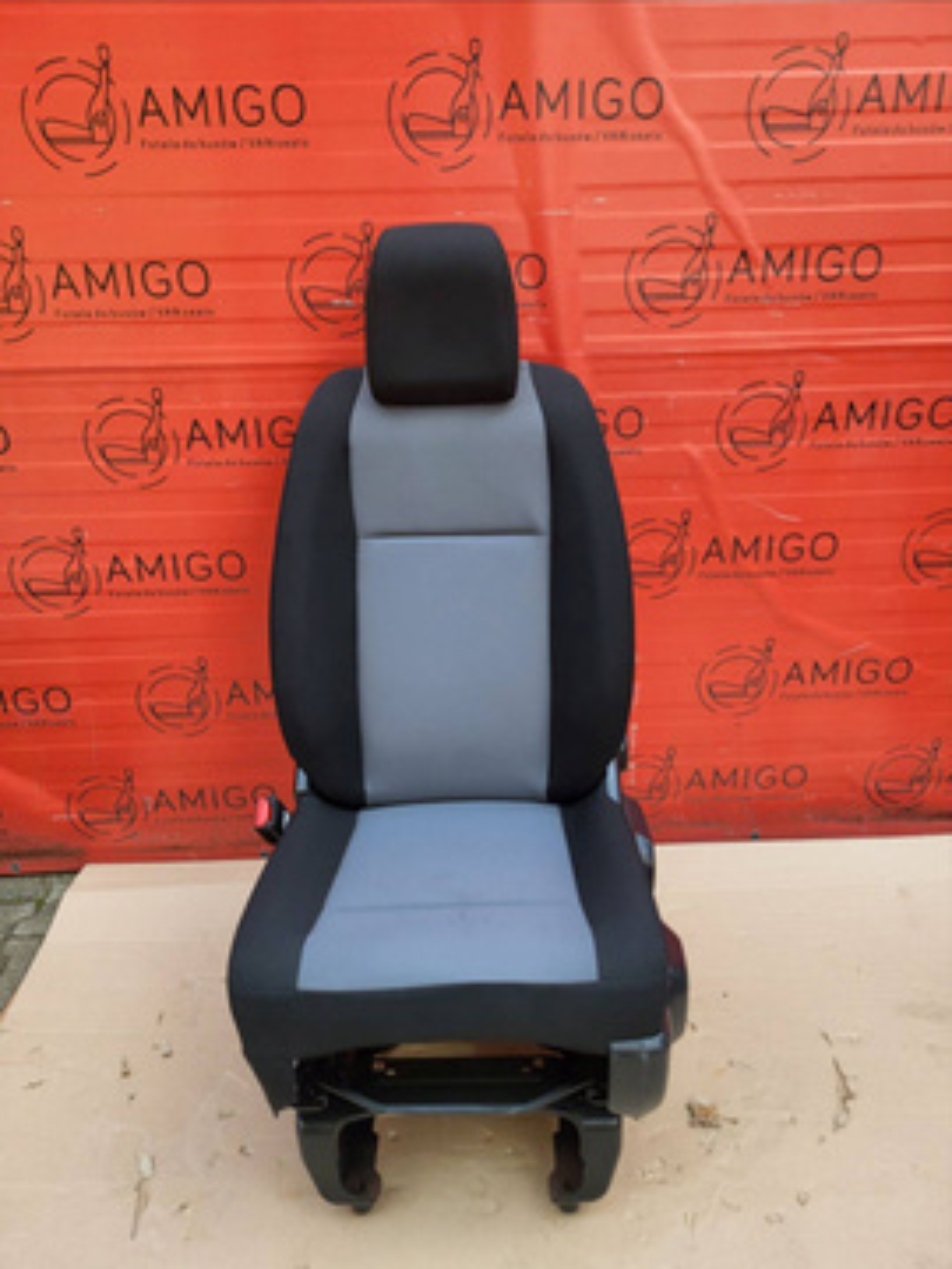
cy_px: 634
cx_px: 476
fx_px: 953
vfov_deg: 67.3
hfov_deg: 53.1
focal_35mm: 26
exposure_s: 1/218
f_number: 1.8
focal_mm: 5.4
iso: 40
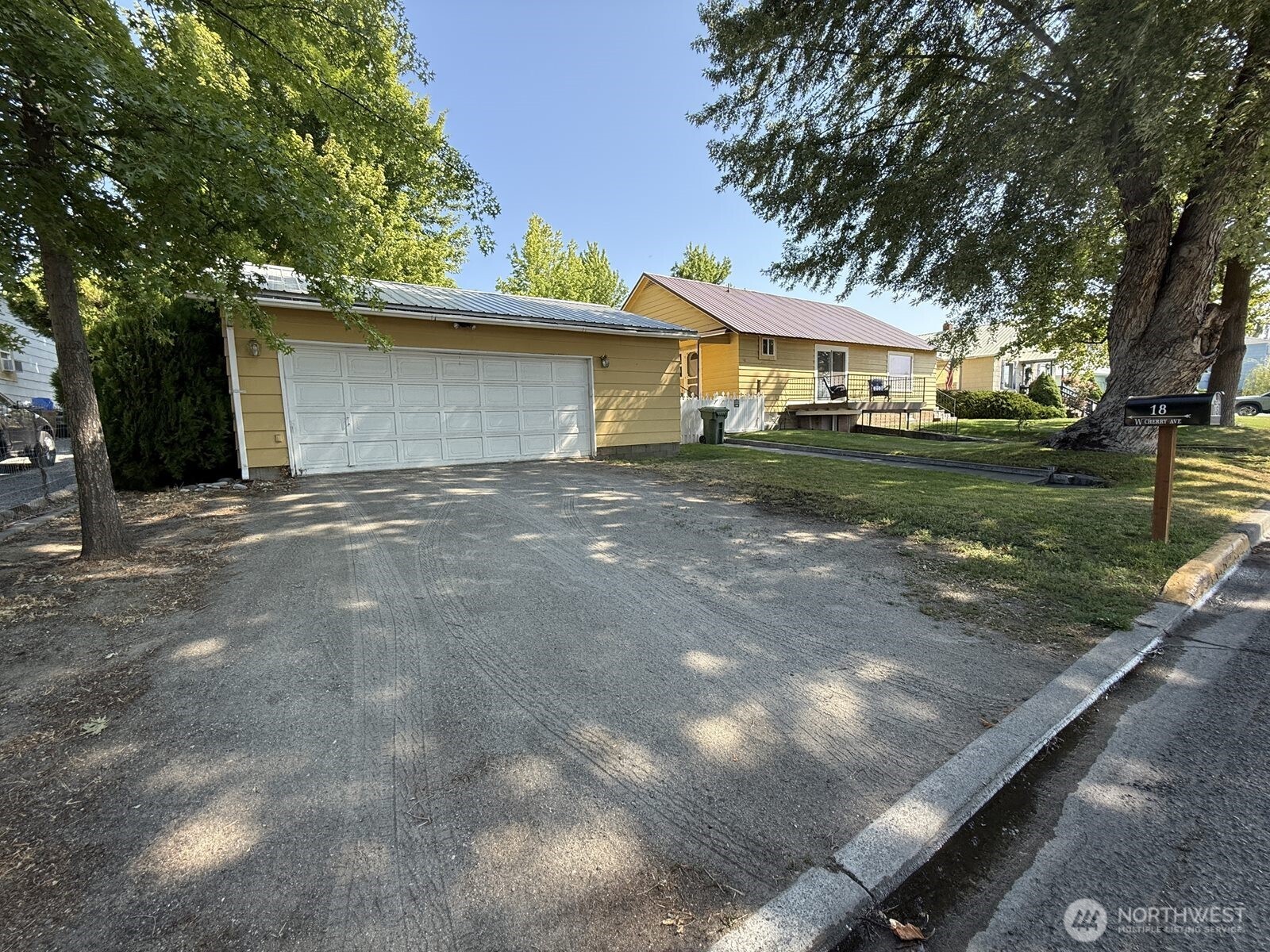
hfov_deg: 102.1
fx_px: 514
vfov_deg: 85.7
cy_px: 476
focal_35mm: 14
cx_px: 635
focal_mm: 2.22
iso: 64
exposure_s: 1/527
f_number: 2.2
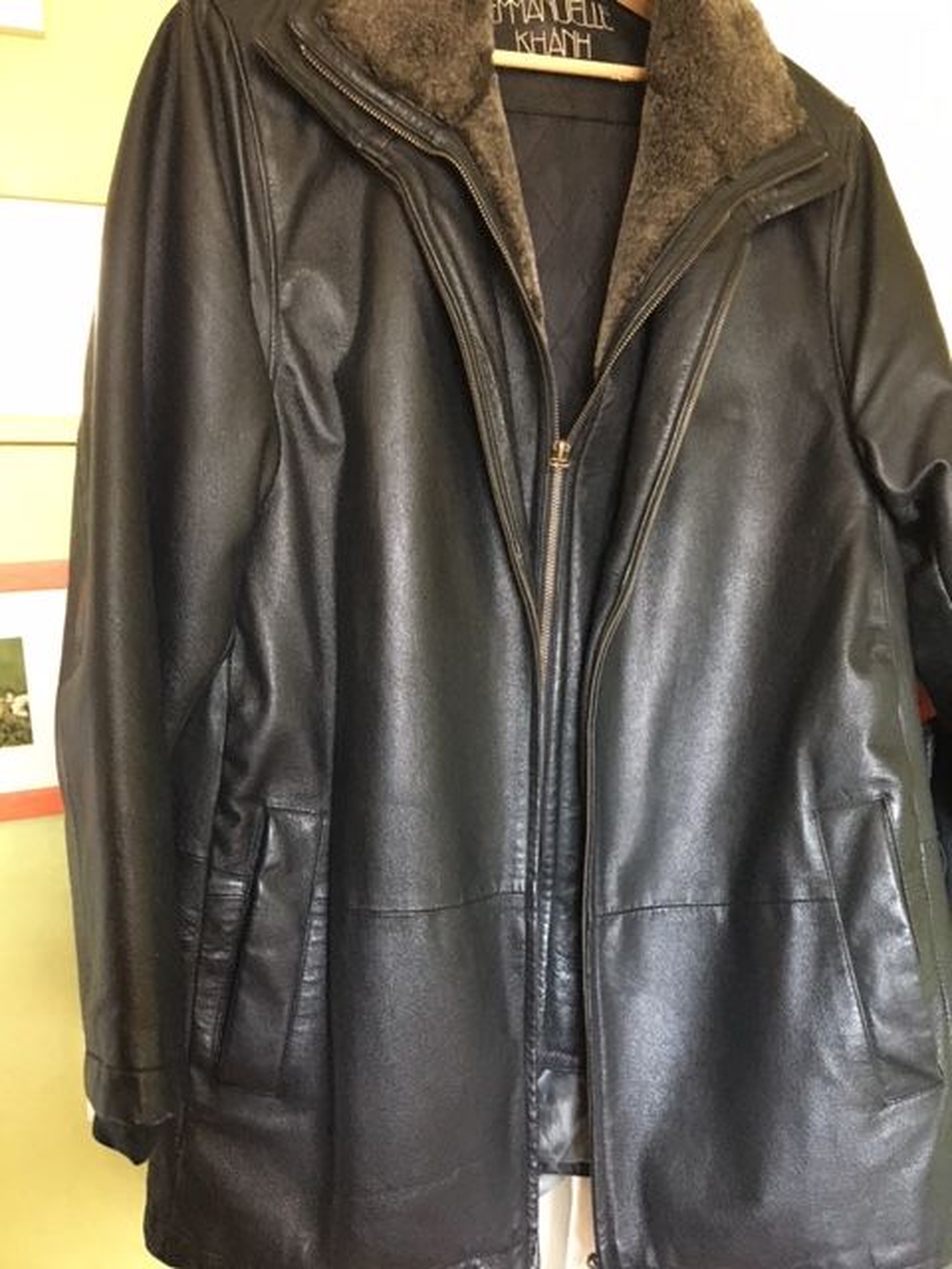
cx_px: 476
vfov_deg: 61.7
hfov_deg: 48.2
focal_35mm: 29
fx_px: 1063
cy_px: 634
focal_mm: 4.15
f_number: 2.2
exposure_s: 1/17
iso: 250
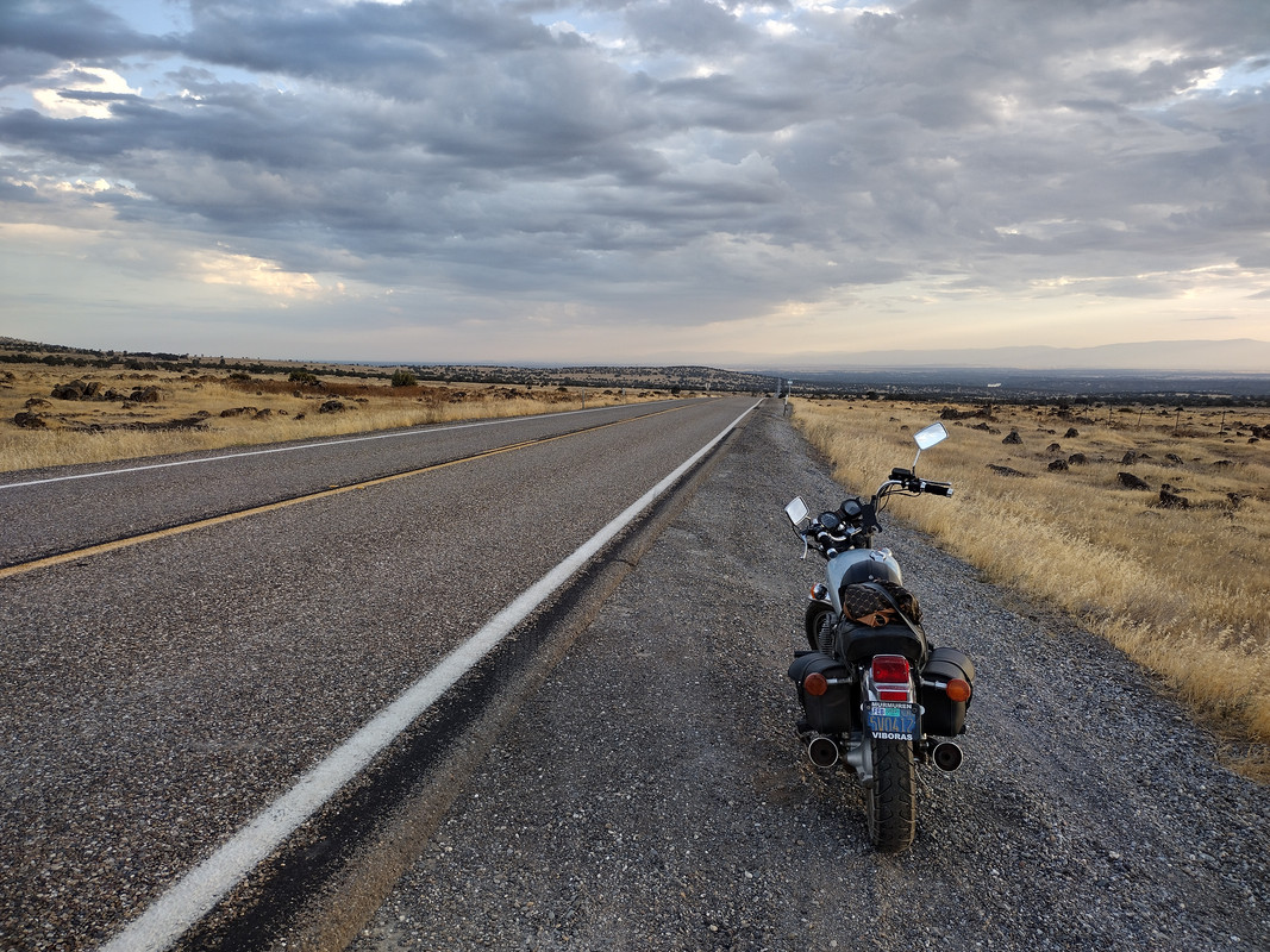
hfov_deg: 65.3
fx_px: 990
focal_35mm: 27
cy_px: 476
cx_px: 635
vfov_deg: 51.3
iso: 100
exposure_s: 1/319
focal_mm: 4.71
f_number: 1.7
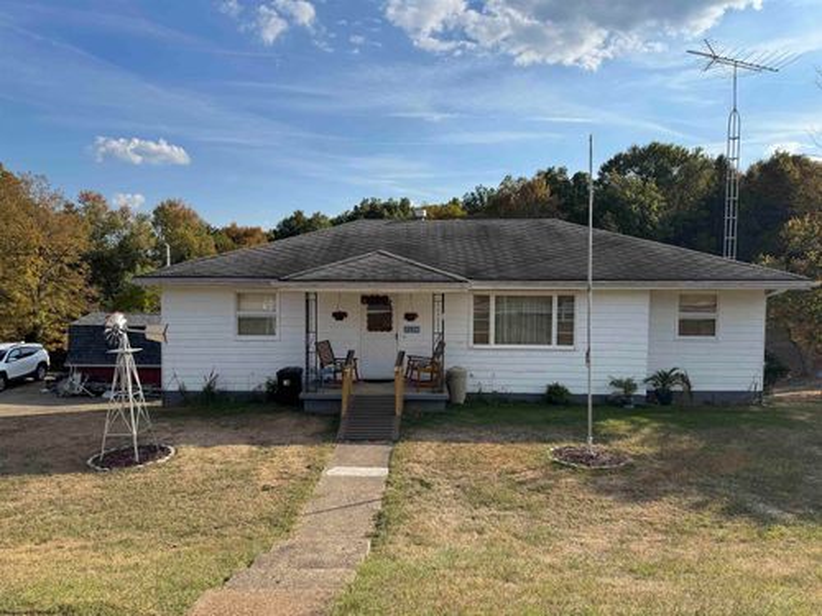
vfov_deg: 56.8
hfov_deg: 71.6
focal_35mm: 24
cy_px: 308
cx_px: 411
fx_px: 570
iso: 80
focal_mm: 6.76
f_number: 1.78
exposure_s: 1/3802
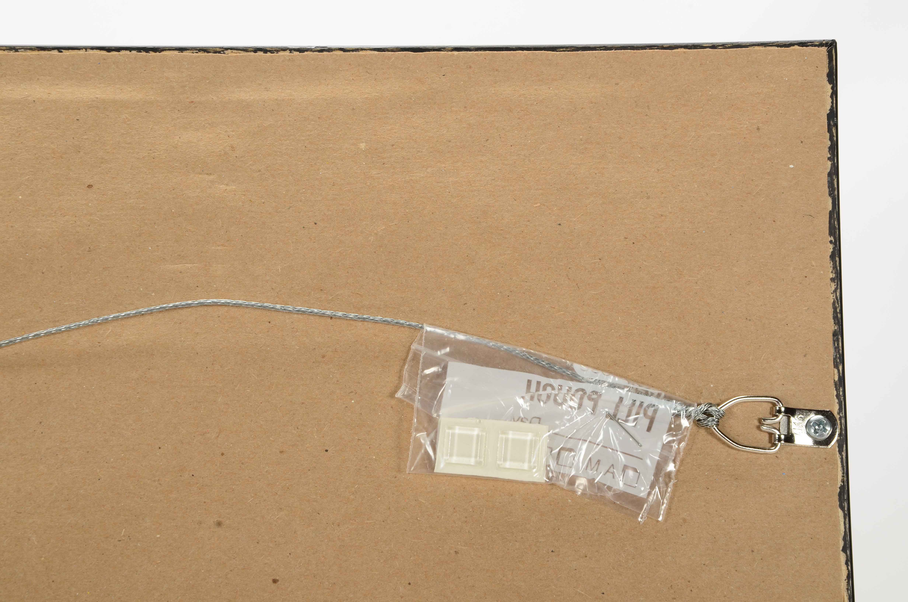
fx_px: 2832
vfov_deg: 12.1
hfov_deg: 18.2
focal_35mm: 112
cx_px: 454
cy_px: 301
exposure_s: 1/160
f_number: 16
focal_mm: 75
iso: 200
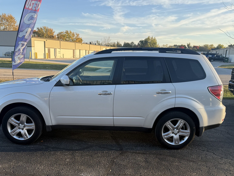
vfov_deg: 44.0
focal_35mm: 32
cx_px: 106
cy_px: 102
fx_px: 216
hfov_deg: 56.7
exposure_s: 1/1091
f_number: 1.78
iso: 80
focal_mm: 6.76
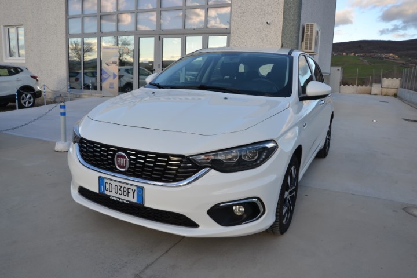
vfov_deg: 47.9
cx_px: 208
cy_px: 139
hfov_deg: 67.4
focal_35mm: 27
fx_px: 313
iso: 100
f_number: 6.3
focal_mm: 18
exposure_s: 1/160
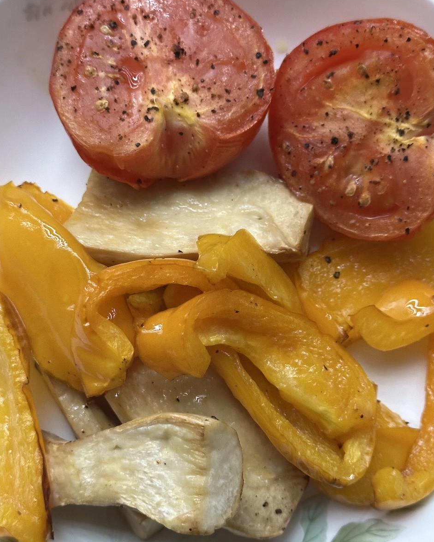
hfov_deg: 29.7
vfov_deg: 36.6
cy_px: 281
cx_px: 218
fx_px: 819
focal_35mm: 51
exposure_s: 1/40
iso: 400
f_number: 1.8
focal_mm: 6.9
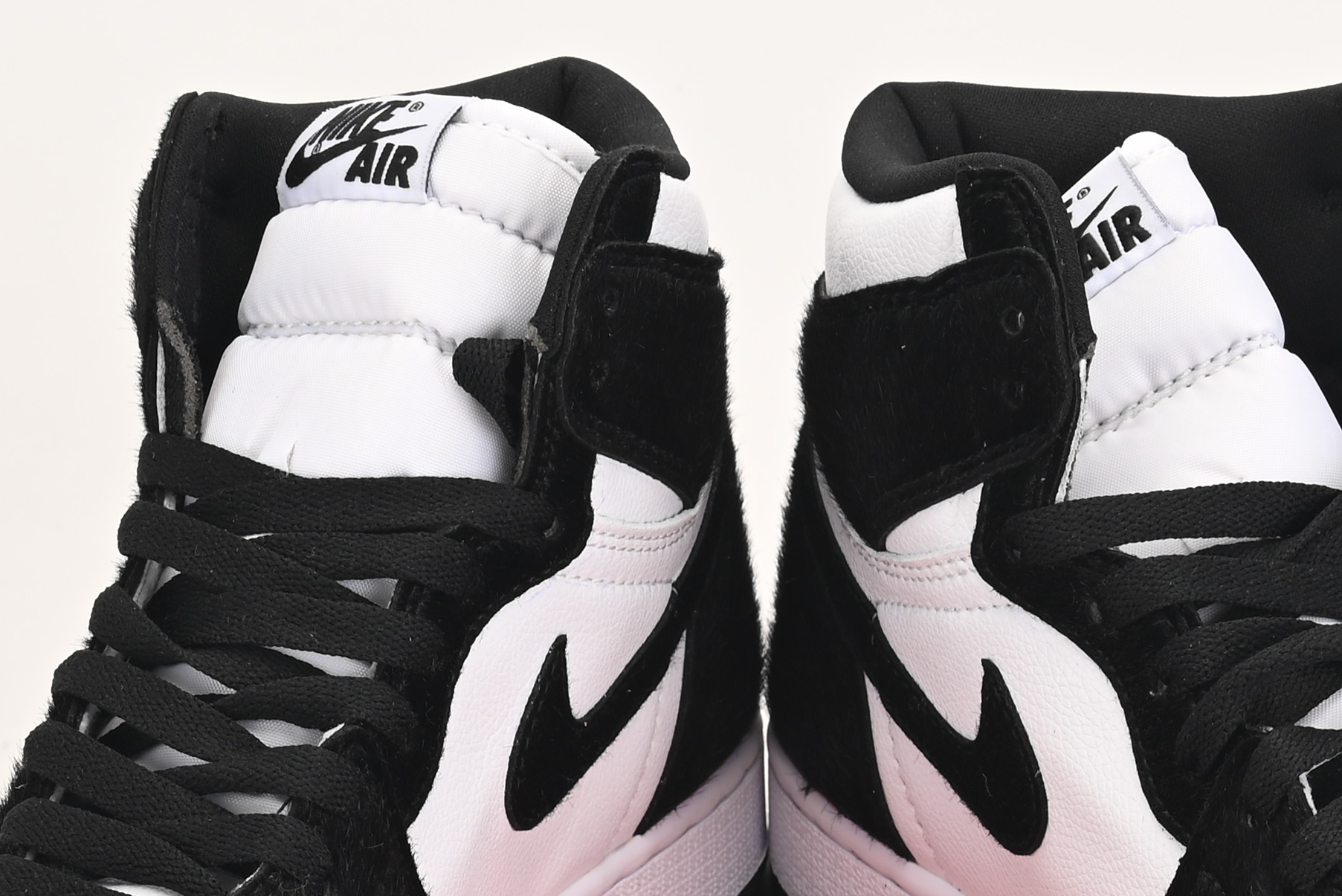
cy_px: 1164
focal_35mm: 150
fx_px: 5594
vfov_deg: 9.0
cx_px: 764
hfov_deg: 13.7
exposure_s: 1/200
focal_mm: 45
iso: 100
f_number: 11
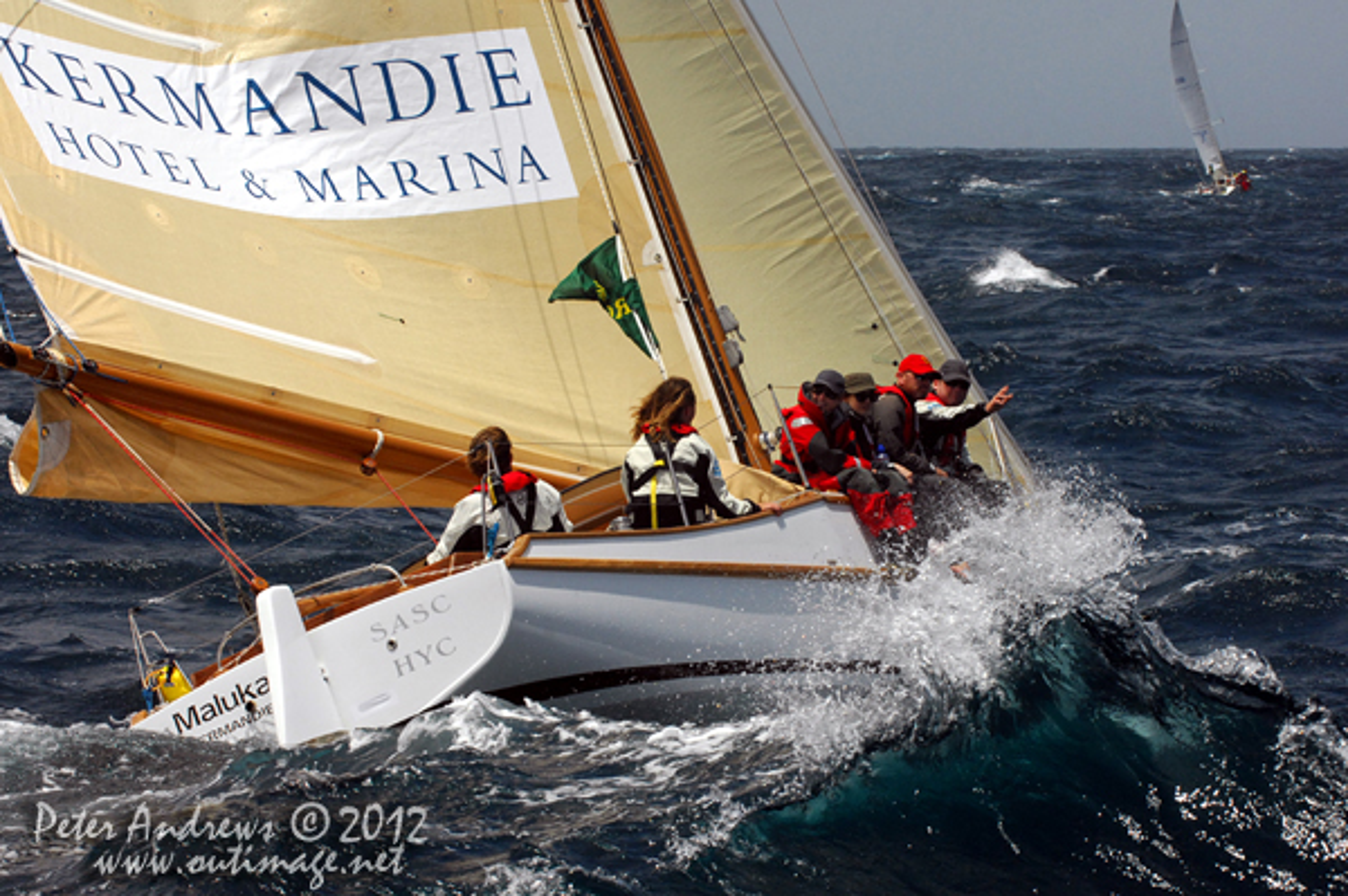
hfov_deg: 12.5
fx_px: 6173
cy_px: 448
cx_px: 674
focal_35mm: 165
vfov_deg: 8.3
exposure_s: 1/1000
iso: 400
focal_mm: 110
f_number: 9
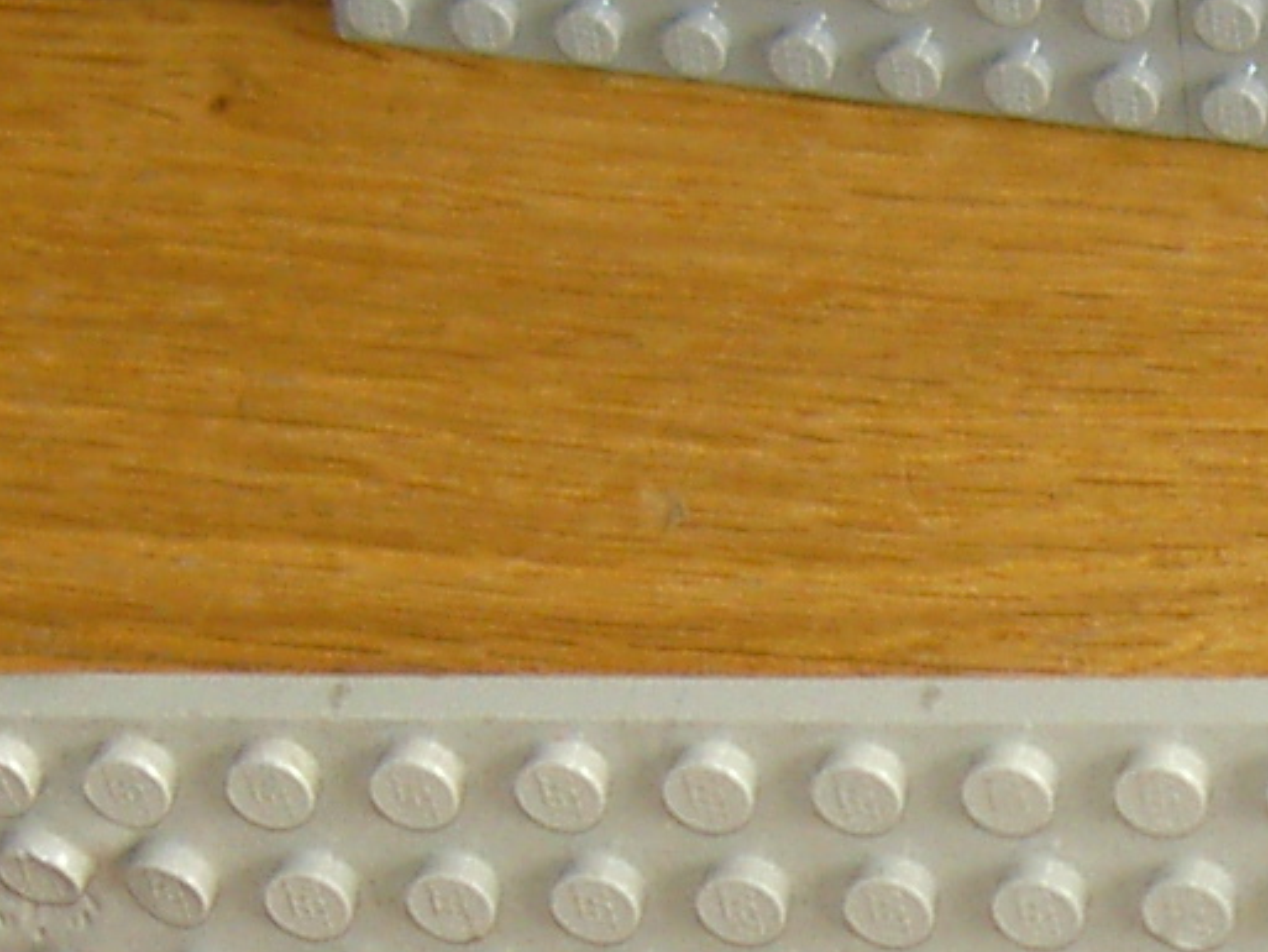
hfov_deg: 9.1
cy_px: 1456
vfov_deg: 6.8
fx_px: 7841
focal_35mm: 214
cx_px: 1671
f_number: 2.8
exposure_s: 1/60
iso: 100
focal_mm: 8
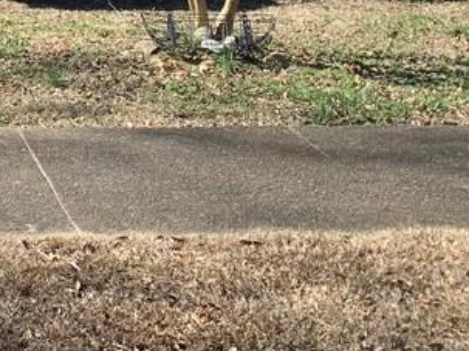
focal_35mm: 88
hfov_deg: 20.0
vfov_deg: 15.1
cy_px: -229
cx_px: -181
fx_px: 1192
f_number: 1.8
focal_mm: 4.25
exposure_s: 1/894
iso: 25
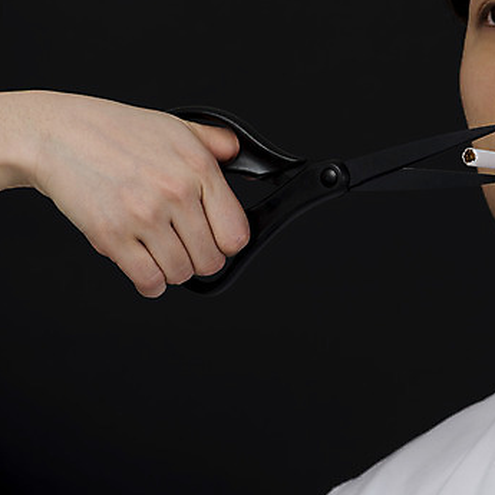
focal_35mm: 295
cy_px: 234
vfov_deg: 5.9
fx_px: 4773
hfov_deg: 5.9
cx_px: 402
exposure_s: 1/125
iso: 100
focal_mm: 200
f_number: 13
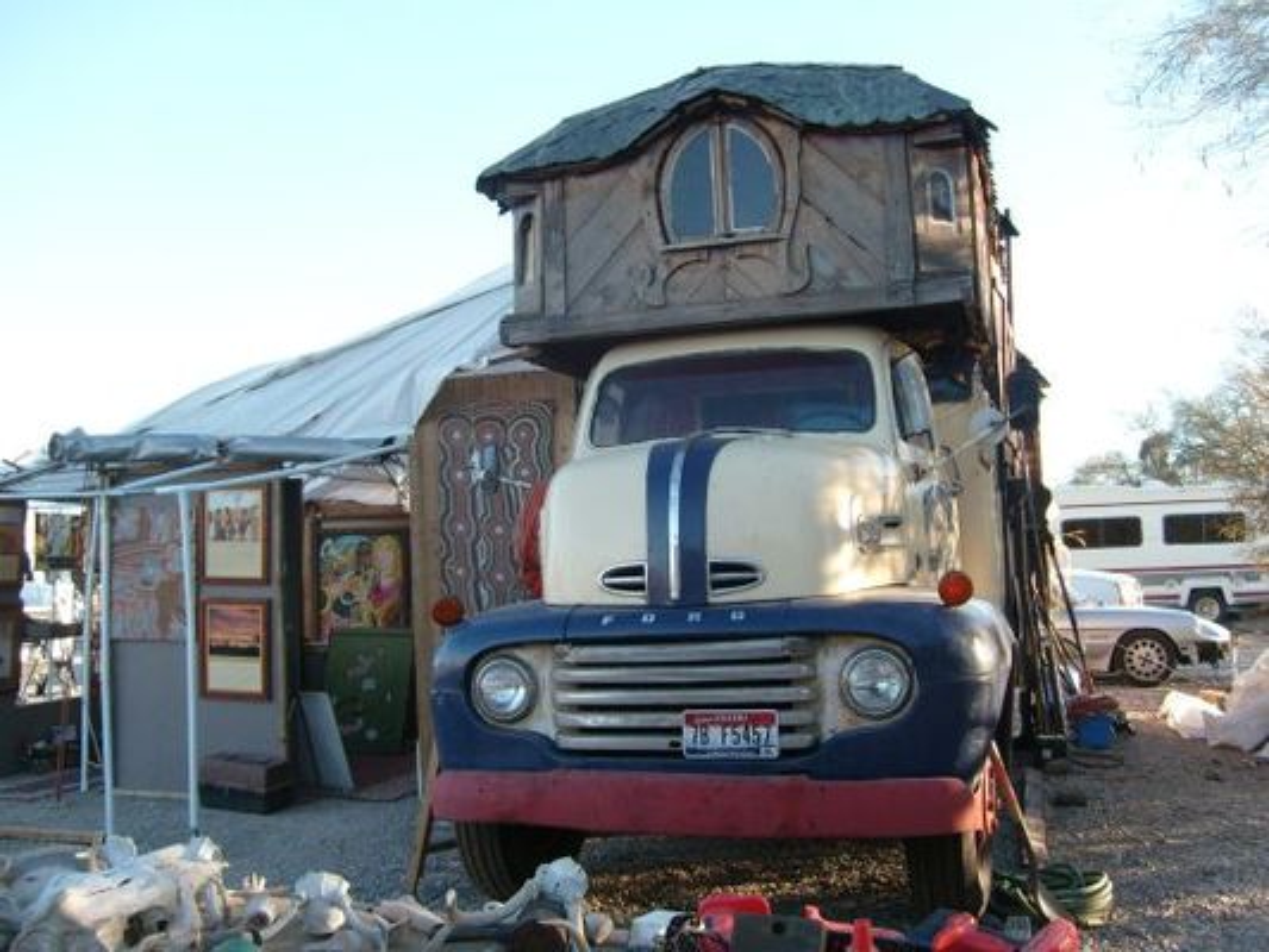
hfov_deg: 52.6
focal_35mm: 35
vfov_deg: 40.7
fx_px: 1283
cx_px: 634
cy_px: 476
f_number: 2.8
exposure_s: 1/350
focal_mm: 5.8
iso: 80
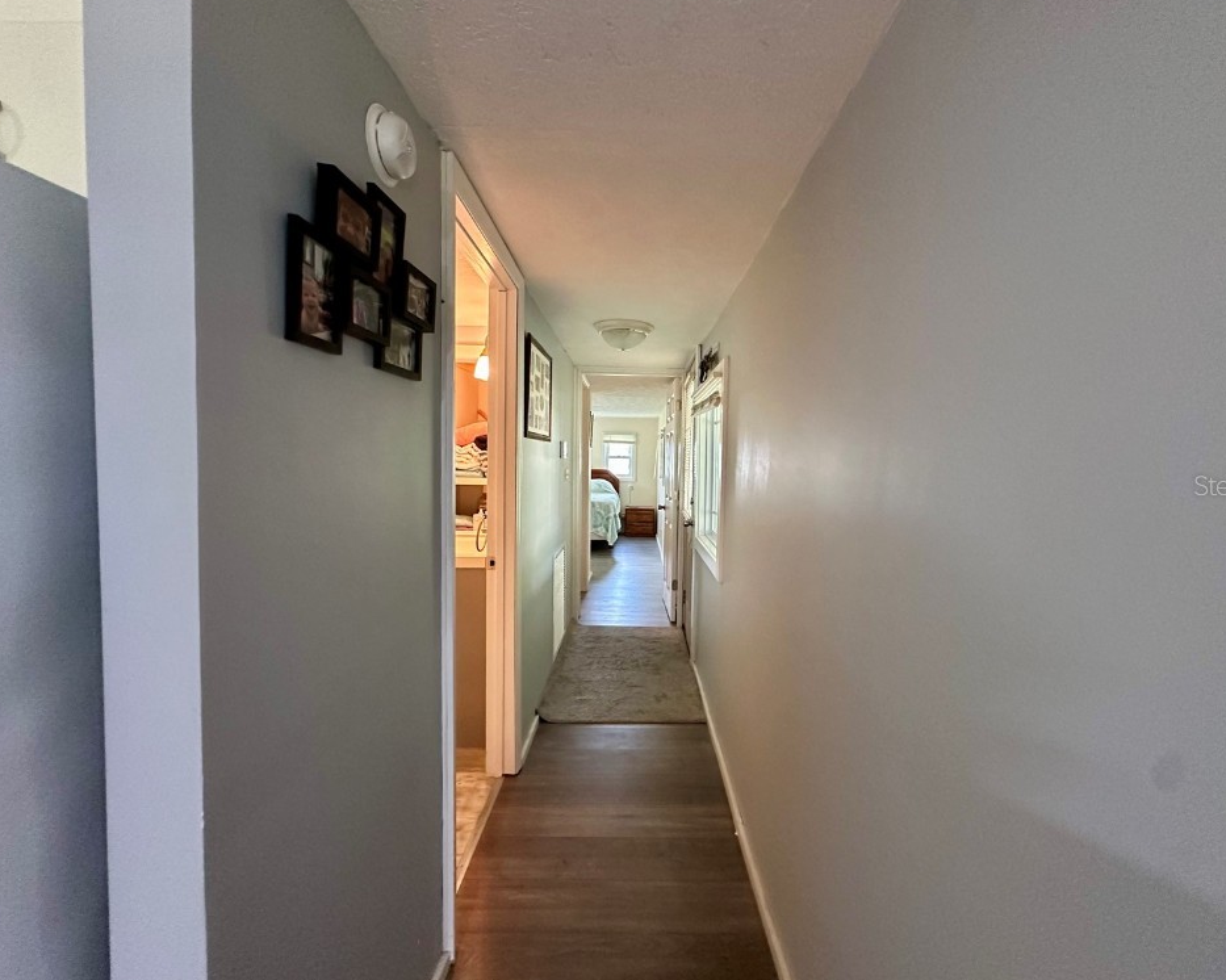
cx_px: 645
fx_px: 544
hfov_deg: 96.7
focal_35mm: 15
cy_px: 485
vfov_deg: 84.0
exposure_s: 1/60
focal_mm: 2.22
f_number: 2.2
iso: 400
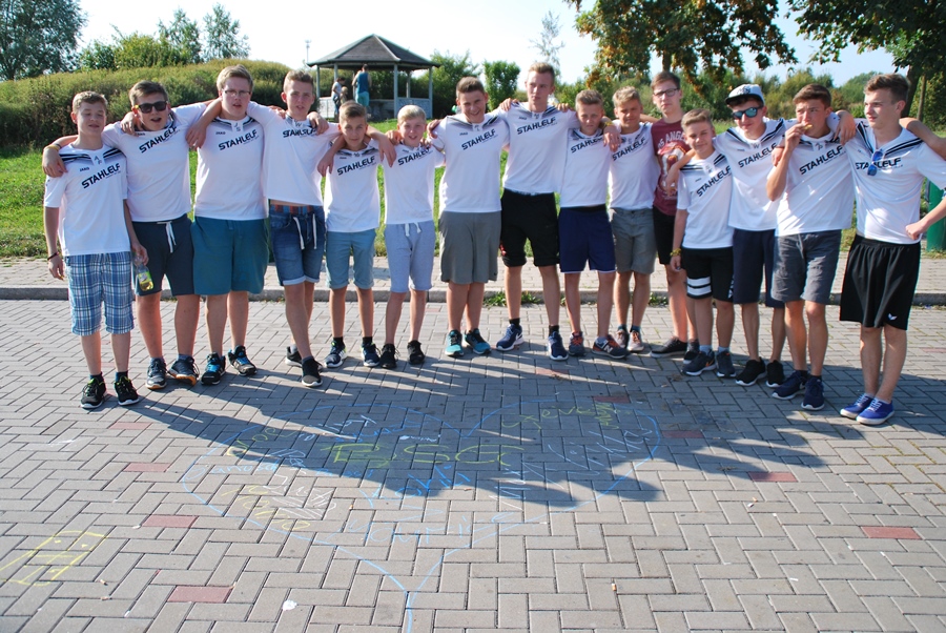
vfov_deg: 40.1
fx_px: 868
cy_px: 316
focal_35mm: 33
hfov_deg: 57.2
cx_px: 473
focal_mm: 22
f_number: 3.5
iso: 200
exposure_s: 1/1000
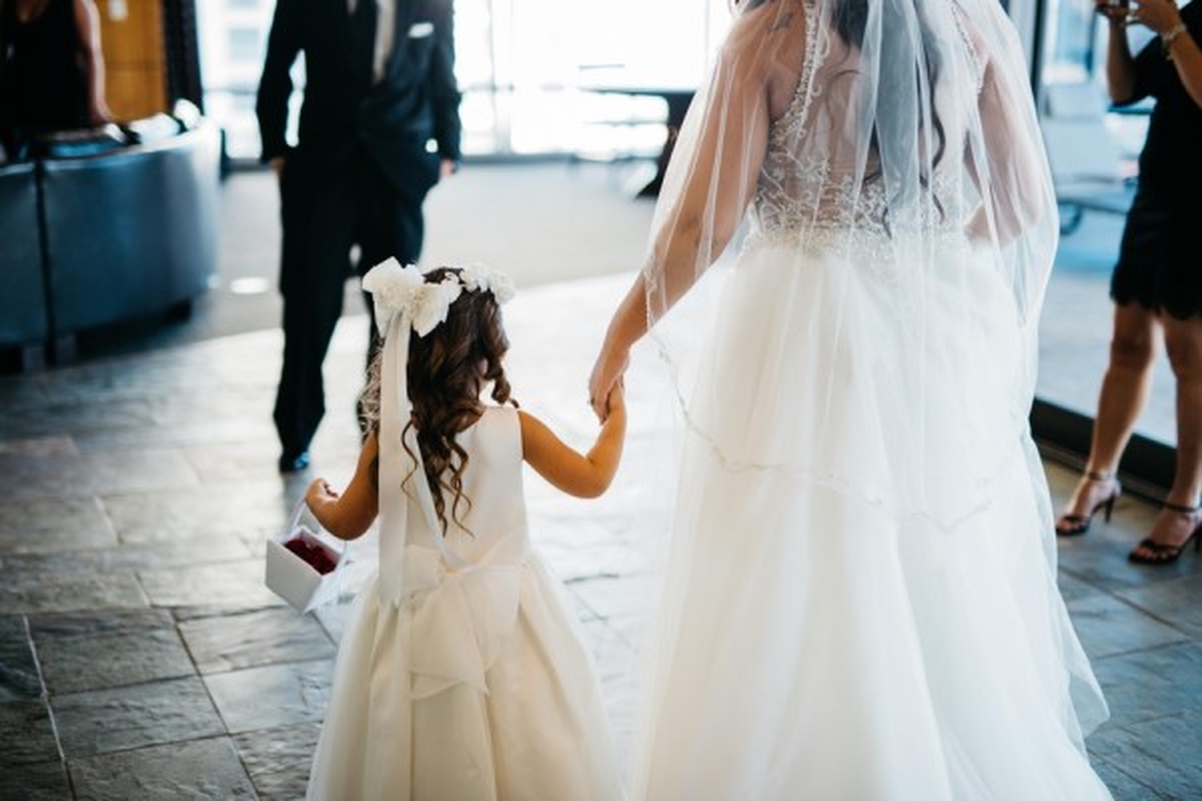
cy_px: 400
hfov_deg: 39.6
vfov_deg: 27.0
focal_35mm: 50
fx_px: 1669
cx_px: 601
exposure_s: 1/160
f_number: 1.4
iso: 400
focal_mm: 50
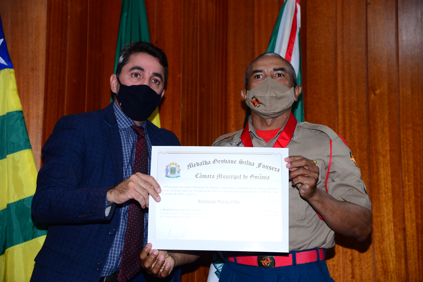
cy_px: 141
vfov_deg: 18.2
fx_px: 882
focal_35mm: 75
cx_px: 212
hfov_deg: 27.0
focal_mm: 75
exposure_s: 1/125
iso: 1600
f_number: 4.5
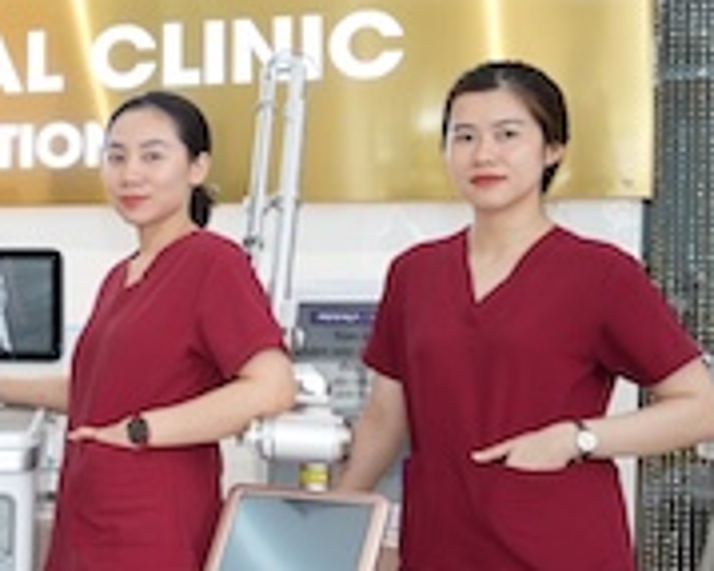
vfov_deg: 17.4
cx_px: -618
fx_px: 1859
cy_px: 297
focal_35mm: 88
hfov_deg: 17.2
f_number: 4
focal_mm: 24
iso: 800
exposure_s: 1/125
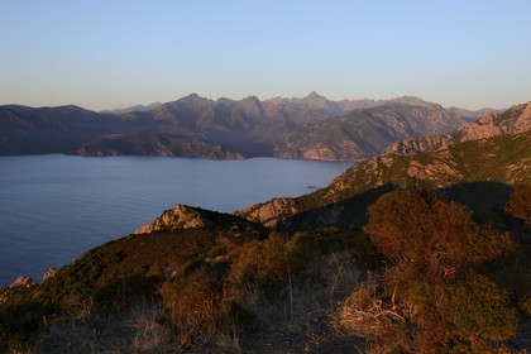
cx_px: 266
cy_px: 177
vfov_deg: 37.9
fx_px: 516
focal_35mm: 35
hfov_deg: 54.4
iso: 200
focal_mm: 35
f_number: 7.1
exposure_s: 1/160
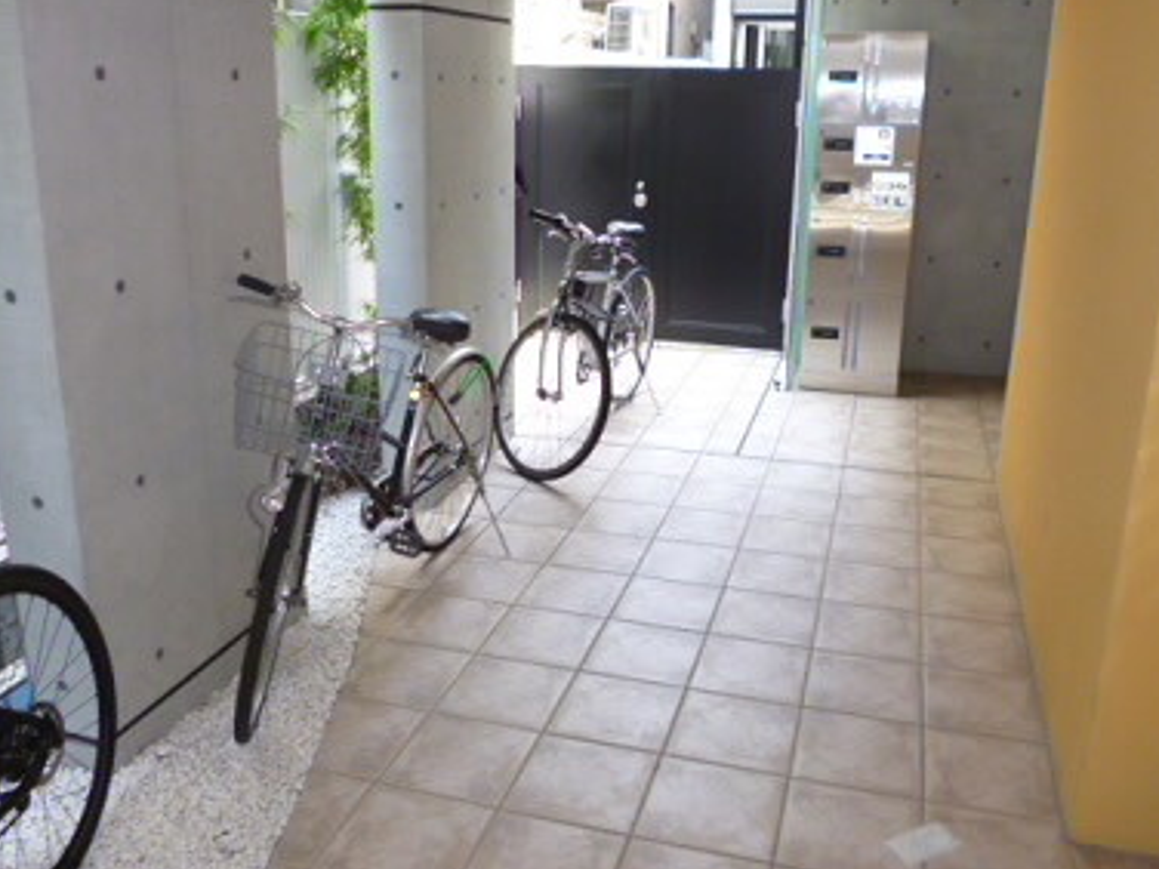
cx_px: 592
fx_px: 1004
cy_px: 377
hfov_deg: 60.0
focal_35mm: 30
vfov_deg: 46.7
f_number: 2.5
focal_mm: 4.3
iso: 200
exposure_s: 1/60
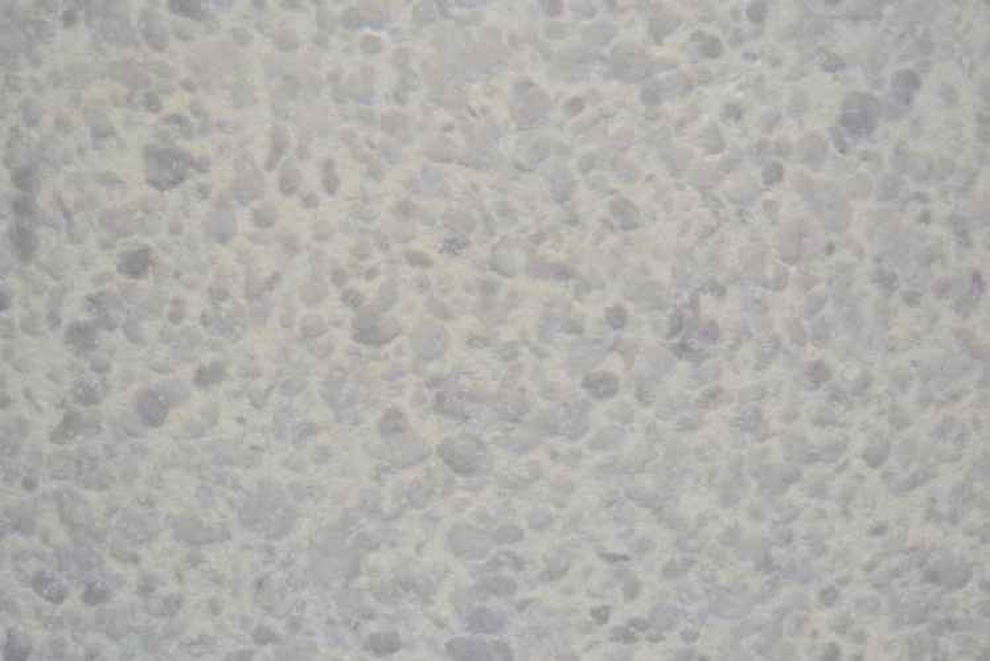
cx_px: 495
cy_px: 330
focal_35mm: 72
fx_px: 1981
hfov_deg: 28.1
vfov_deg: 18.9
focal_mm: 48
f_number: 6.3
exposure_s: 1/200
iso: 800
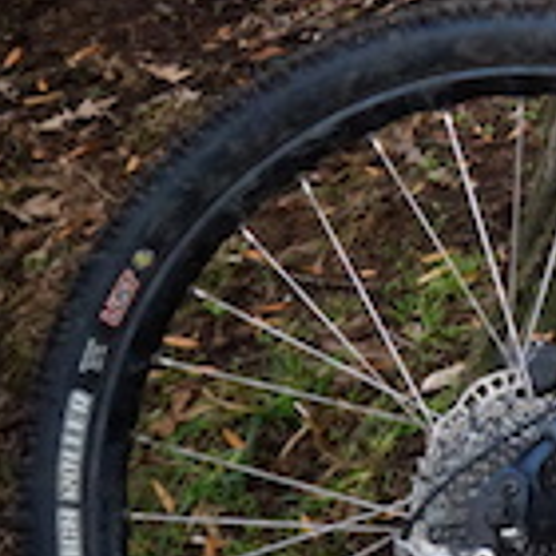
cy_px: -26
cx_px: 1382
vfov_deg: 9.2
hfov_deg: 8.4
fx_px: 3435
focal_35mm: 189
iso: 800
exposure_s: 1/60
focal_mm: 14.4
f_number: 9
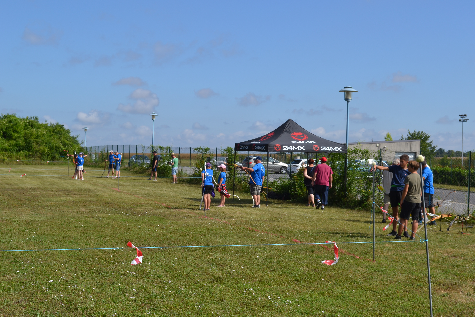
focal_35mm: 60
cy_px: 158
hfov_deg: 33.4
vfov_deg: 22.6
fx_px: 792
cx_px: 238
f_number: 8
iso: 100
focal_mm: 40
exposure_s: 1/250
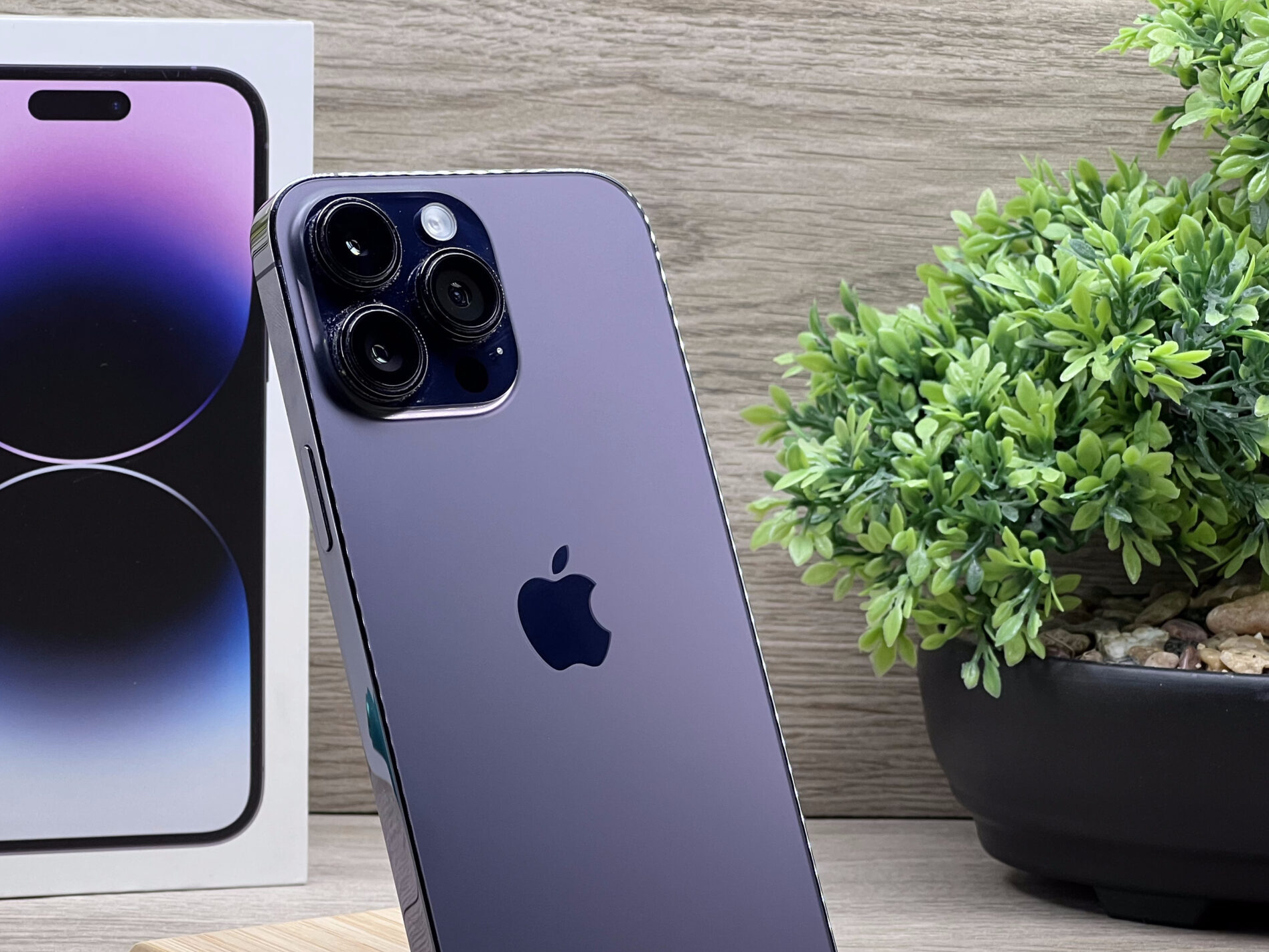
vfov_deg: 14.2
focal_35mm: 104
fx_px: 3813
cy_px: 584
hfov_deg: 18.9
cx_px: 465
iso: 100
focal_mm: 9
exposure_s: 1/100
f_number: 2.8
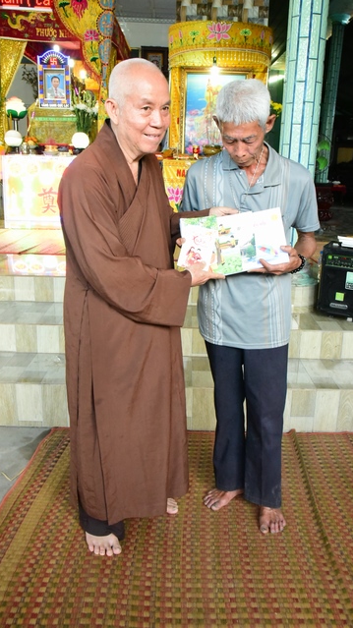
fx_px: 533
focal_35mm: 32
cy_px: 310
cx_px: 198
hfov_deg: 36.6
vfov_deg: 61.0
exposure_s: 1/100
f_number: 13
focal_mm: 30
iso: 10000
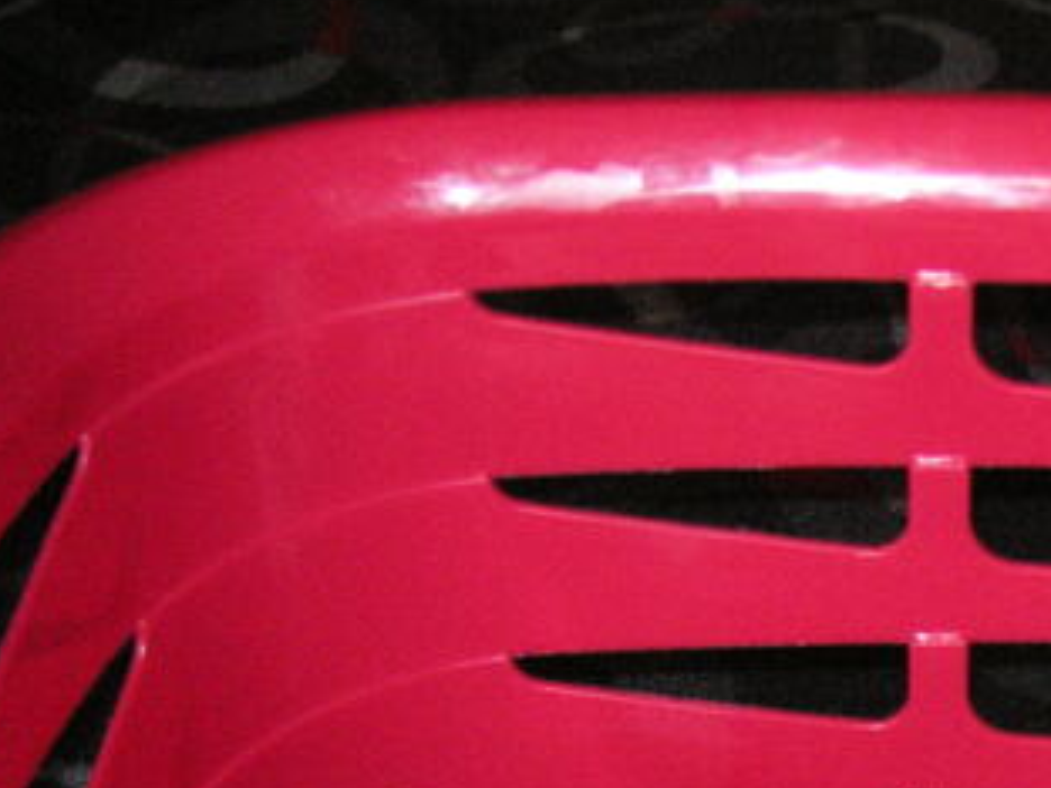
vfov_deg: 15.0
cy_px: 956
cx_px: 1246
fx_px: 2884
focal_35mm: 95
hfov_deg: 19.5
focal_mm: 6.1
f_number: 2.8
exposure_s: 1/45
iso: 160
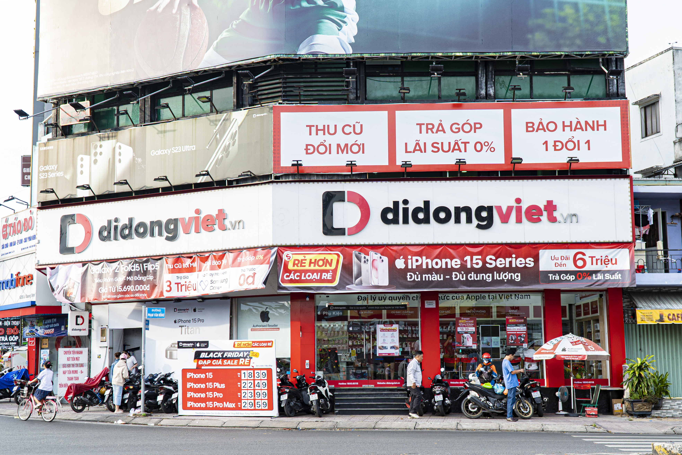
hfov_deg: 45.4
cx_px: 341
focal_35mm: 43
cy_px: 228
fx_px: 815
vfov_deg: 31.2
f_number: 5
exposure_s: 1/100
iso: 100
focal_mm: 29
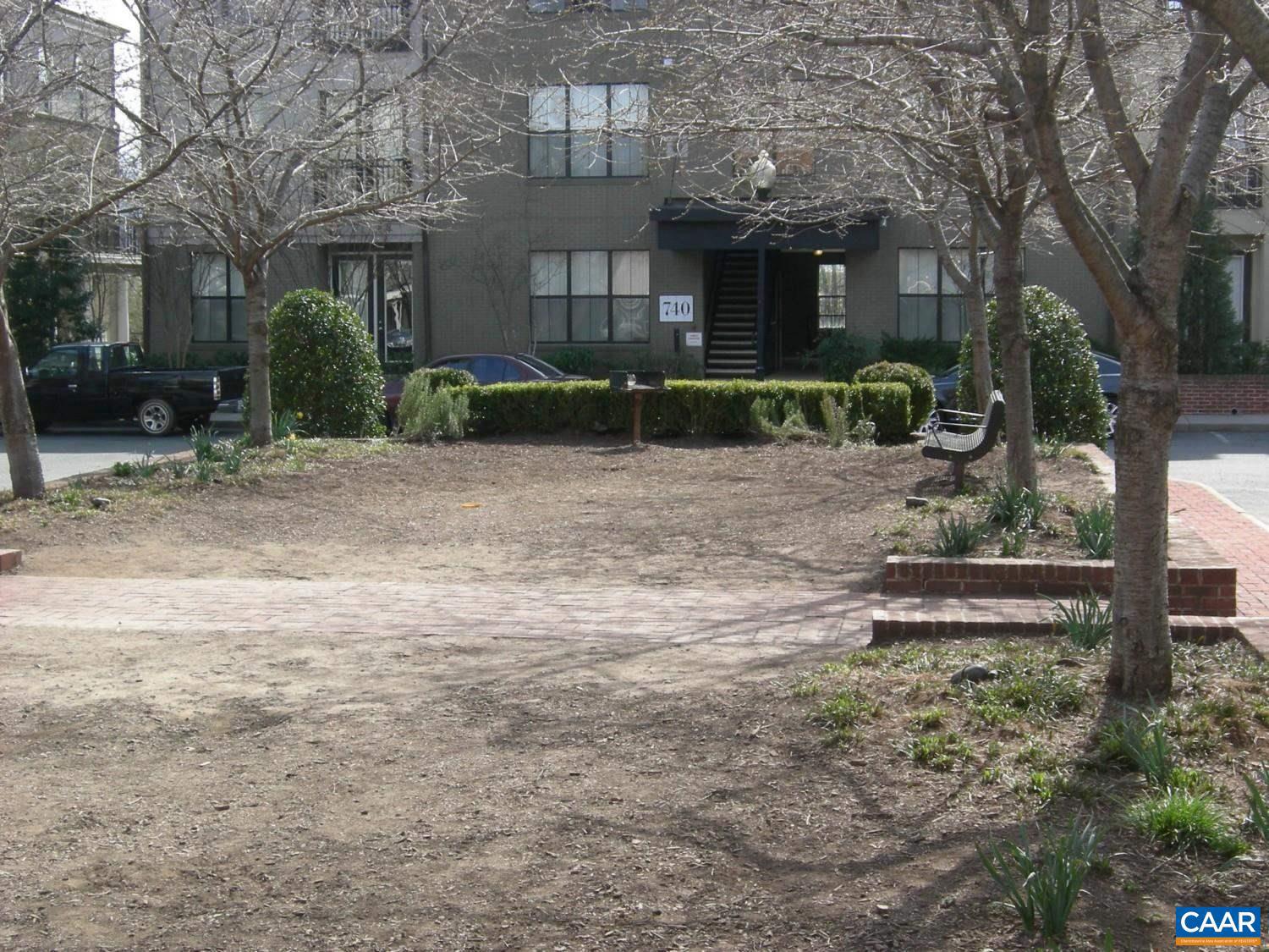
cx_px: 634
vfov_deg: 25.7
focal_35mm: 57
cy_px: 476
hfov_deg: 33.8
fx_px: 2090
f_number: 5.2
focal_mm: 11.9
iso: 64
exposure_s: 1/170
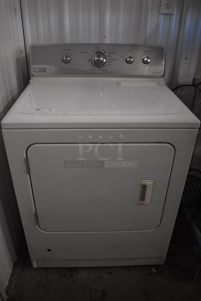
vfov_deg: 67.3
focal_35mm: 27
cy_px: 150
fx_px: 226
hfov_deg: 48.0
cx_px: 100
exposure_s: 1/125
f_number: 3.5
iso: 2200
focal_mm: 18
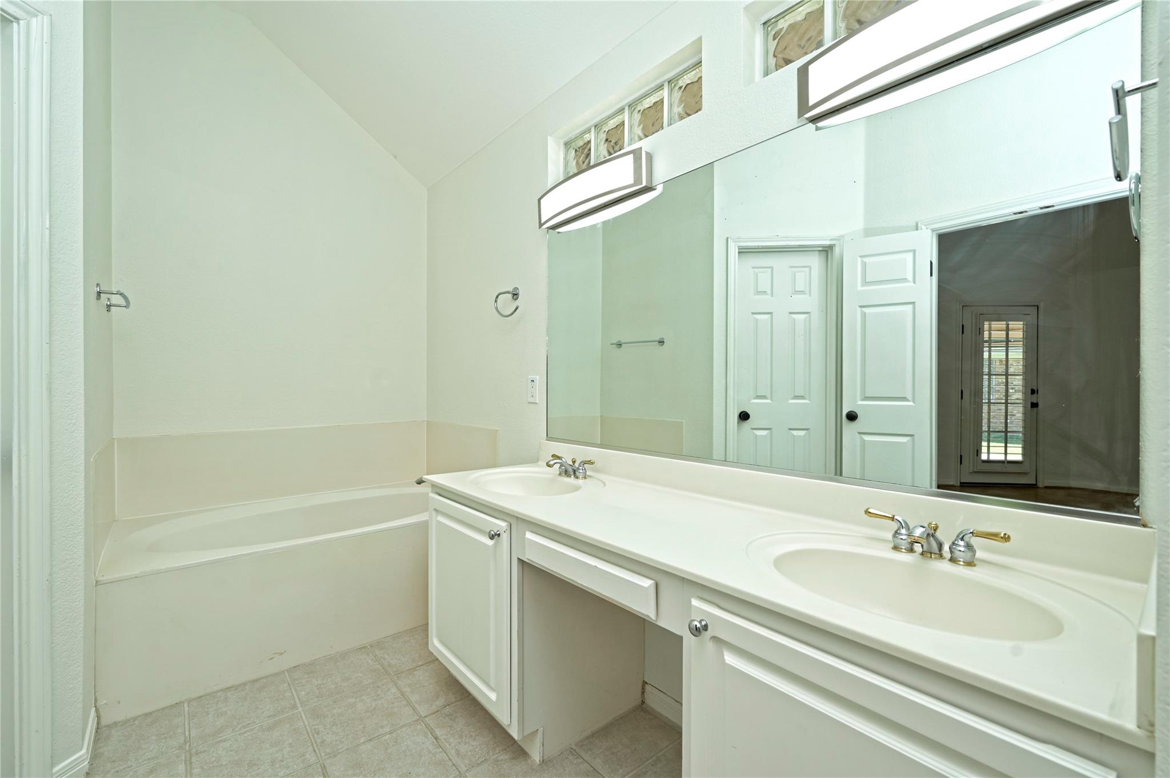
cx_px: 585
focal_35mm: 16
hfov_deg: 98.6
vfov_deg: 75.4
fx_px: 503
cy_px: 389
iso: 100
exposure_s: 1/30
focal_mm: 15.5
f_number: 6.3
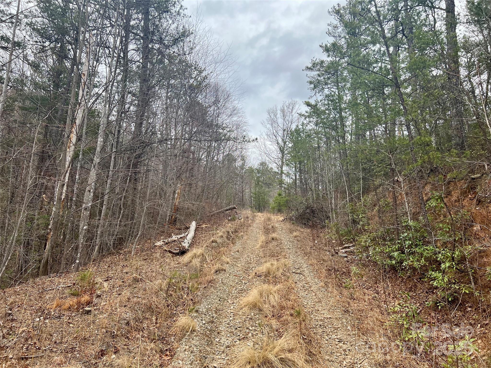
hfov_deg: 67.3
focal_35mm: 26
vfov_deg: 53.1
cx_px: 246
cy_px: 184
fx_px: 369
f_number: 1.5
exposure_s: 1/358
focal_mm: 5.7
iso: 50
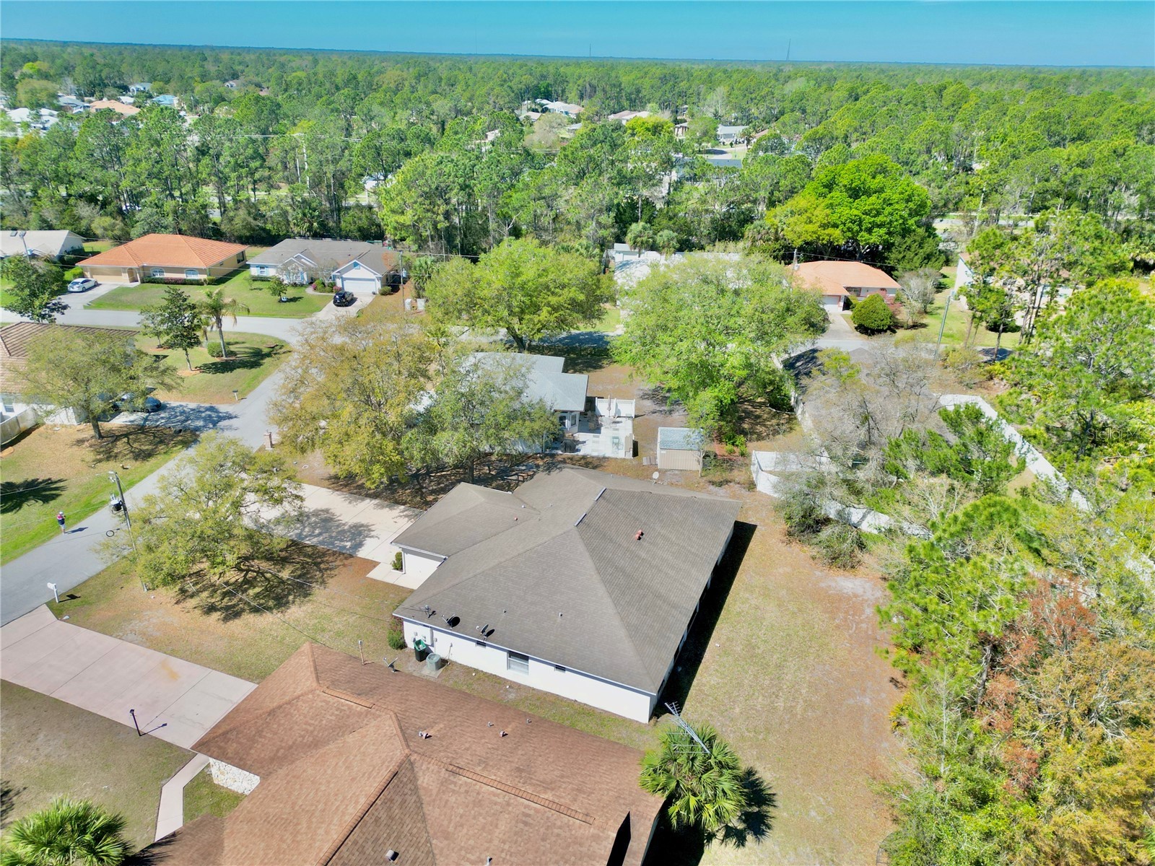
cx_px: 578
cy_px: 433
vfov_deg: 56.8
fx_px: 801
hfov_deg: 71.6
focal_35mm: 24
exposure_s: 1/2500
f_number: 1.7
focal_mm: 6.72
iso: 140
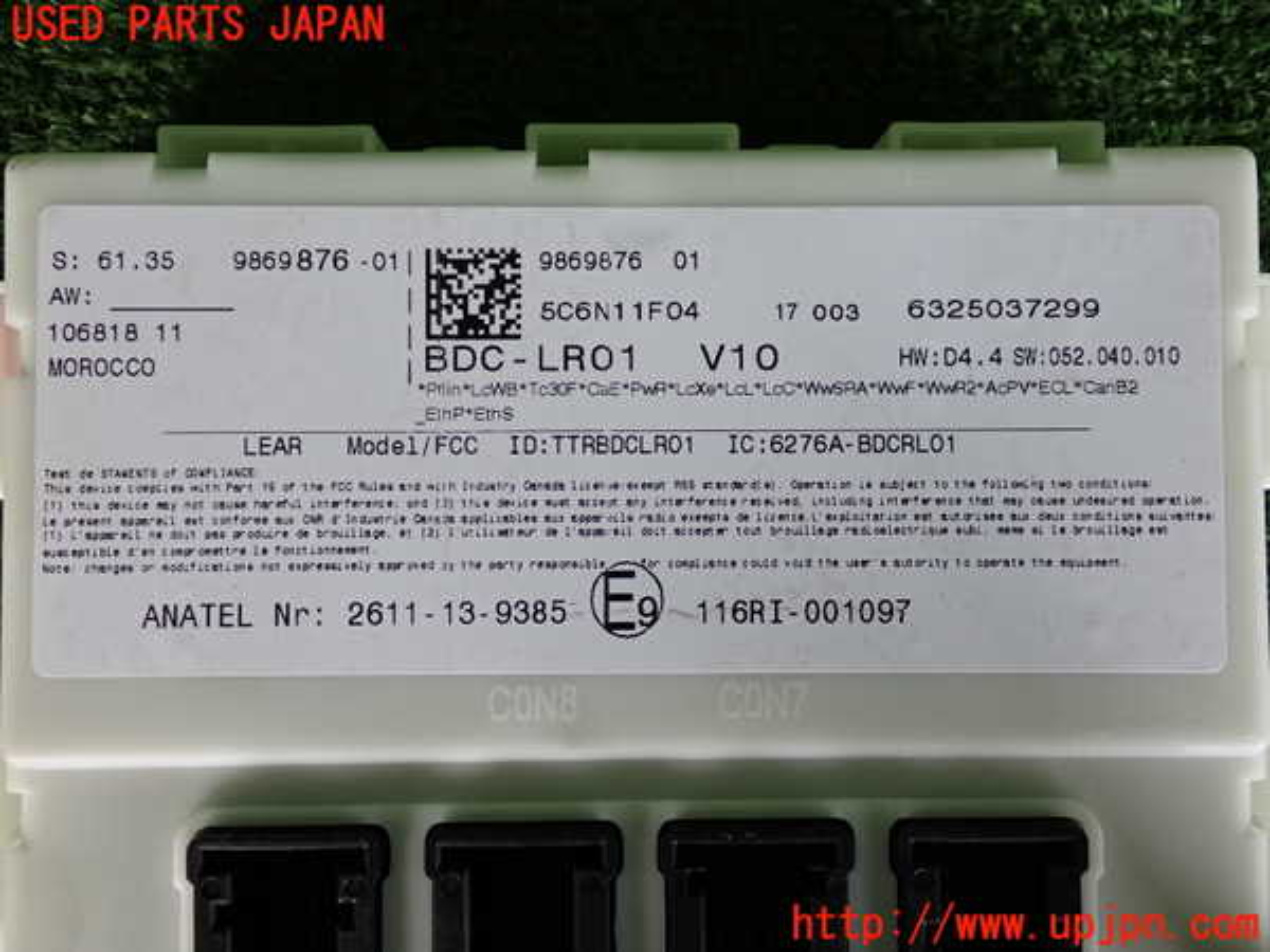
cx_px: 635
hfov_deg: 49.0
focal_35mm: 38
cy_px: 476
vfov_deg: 37.7
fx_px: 1394
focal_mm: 6.83
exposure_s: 1/125
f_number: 2.7
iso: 200
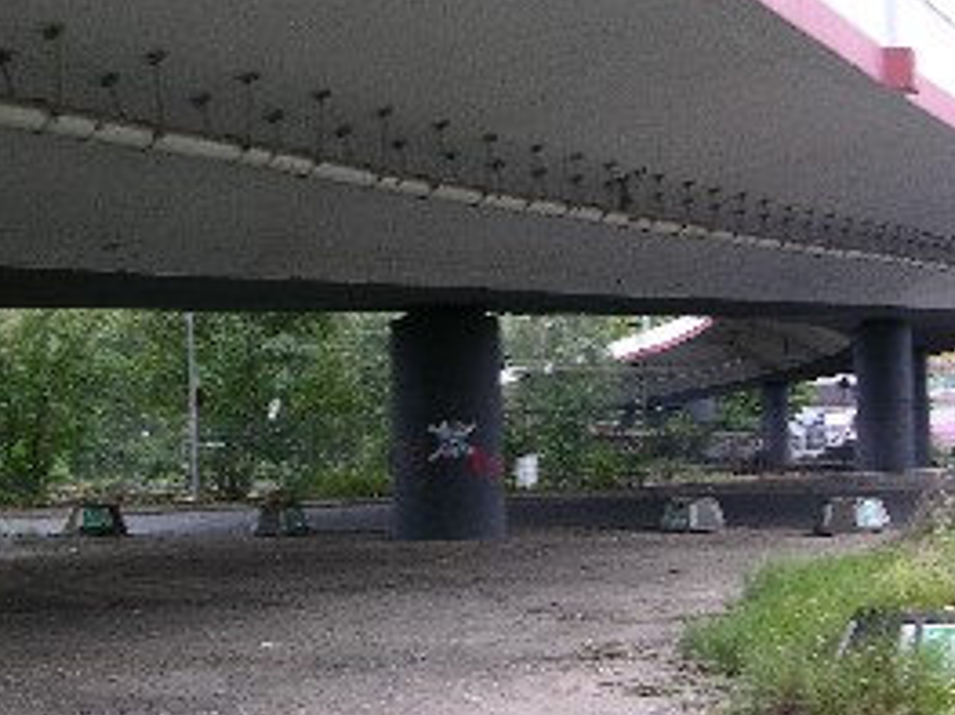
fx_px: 2151
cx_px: 278
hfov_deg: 24.8
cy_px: 294
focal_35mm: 78
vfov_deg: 18.9
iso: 50
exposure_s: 1/23.6
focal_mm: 8.9
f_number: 3.2
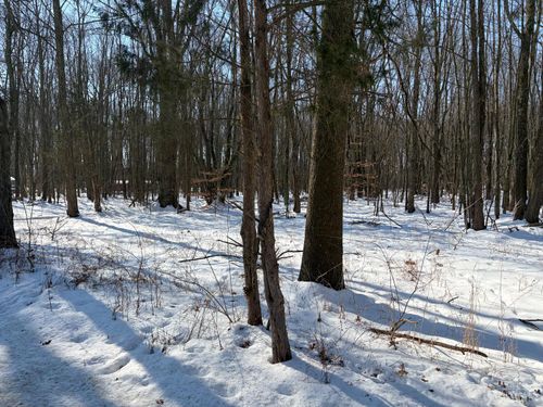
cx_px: 272
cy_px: 204
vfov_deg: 53.1
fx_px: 408
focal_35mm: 26
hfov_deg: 67.3
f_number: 1.6
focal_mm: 5.96
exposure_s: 1/3623
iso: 50
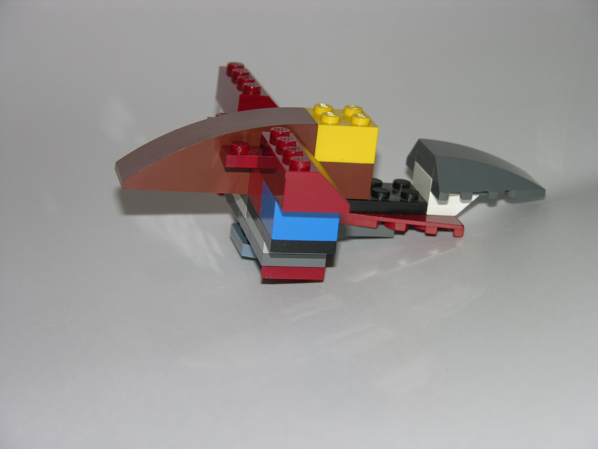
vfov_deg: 13.5
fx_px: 1900
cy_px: 224
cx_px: 299
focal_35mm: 110
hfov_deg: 17.9
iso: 50
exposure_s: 1/120
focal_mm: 27.3
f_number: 3.7
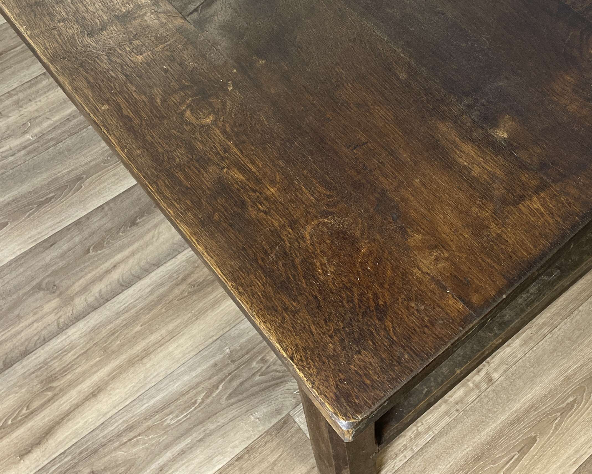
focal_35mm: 48
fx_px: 841
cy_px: 148
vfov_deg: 31.1
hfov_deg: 38.3
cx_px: 399
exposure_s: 1/100
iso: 100
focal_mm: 4.2
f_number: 1.6
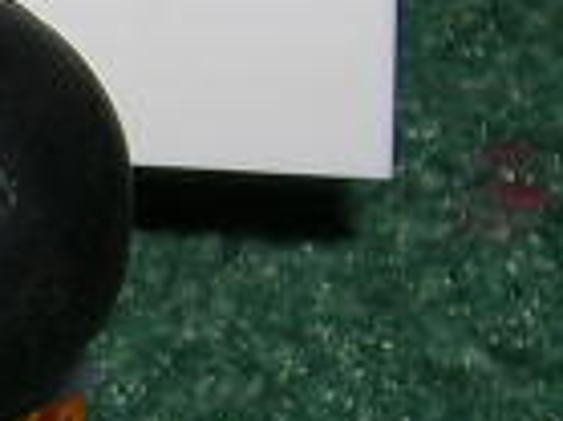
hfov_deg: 5.7
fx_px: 5509
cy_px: 283
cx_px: -693
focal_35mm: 339
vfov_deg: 4.4
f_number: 3.2
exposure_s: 1/60.1
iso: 50
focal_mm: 7.7
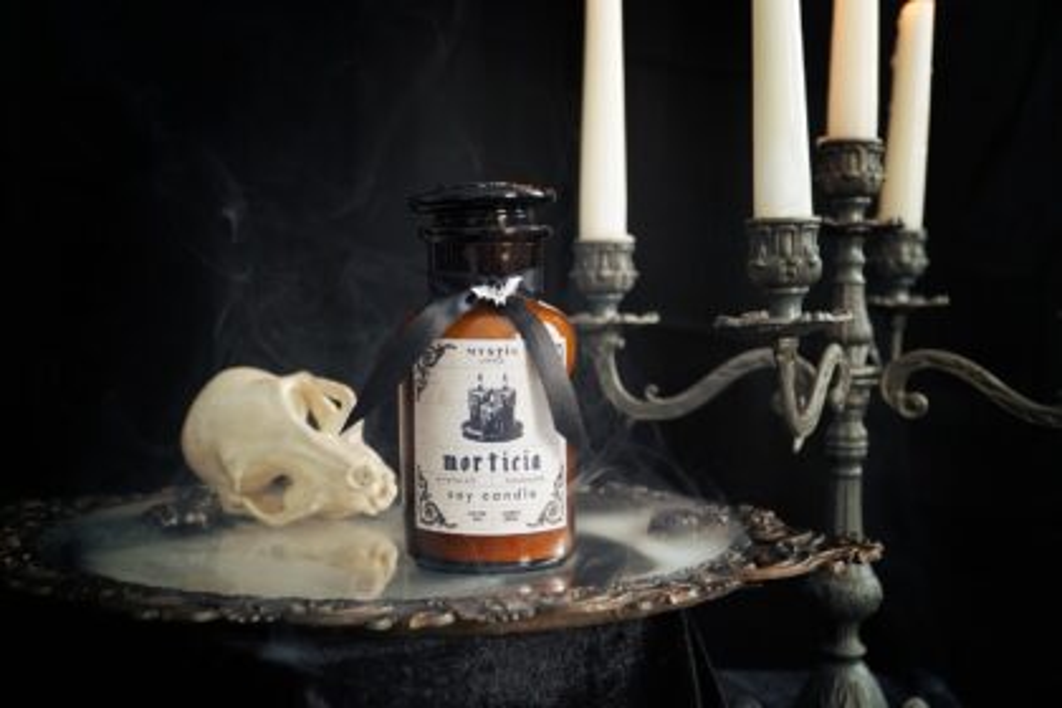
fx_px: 1150
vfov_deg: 34.2
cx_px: 531
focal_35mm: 39
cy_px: 354
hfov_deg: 49.6
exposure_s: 1/160
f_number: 4
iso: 2500
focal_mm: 26
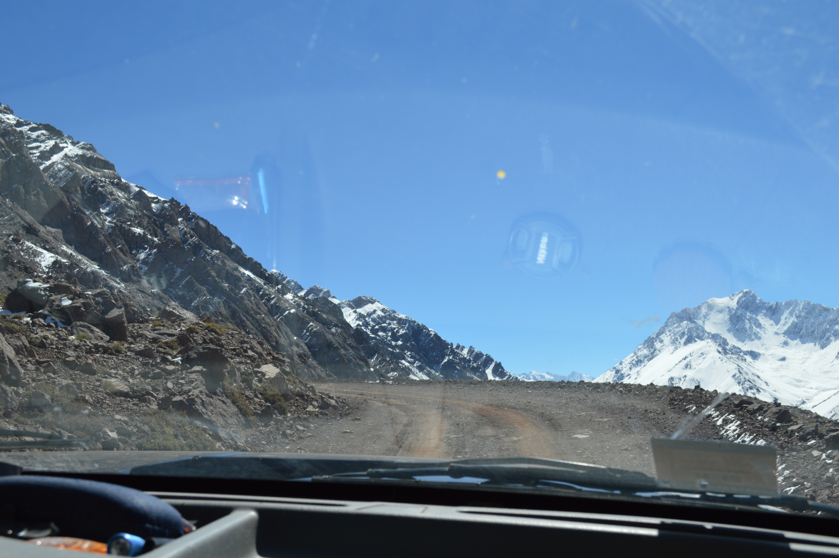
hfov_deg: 49.6
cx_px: 420
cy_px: 279
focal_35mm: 39
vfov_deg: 34.1
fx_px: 908
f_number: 8
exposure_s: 1/250
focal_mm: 26
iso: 100
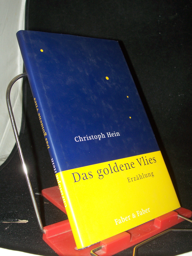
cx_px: 96
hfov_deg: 34.3
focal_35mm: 42
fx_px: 311
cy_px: 128
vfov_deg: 44.8
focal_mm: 7
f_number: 2.8
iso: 80
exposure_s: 1/60
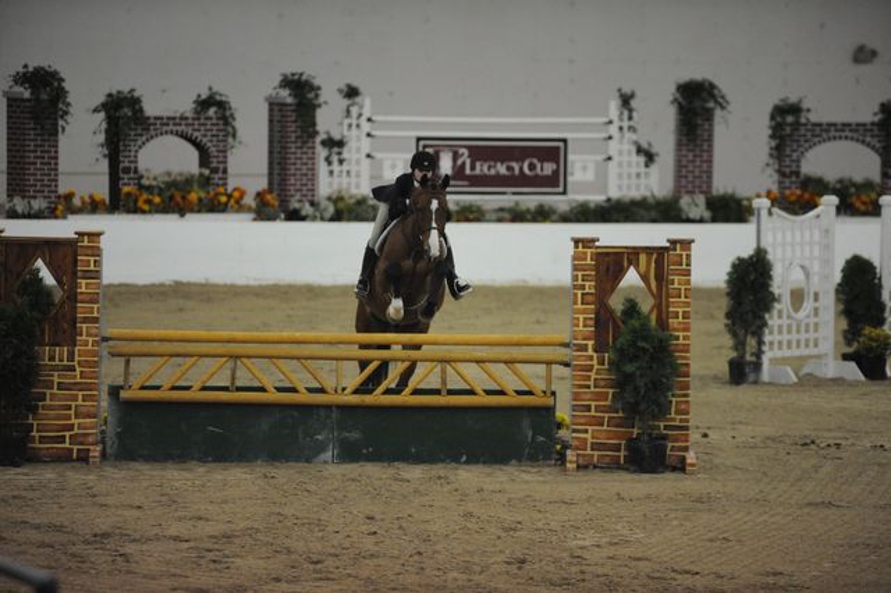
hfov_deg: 10.3
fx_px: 4947
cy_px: 296
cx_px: 446
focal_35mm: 200
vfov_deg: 6.9
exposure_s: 1/400
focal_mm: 200
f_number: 2.8
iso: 6400
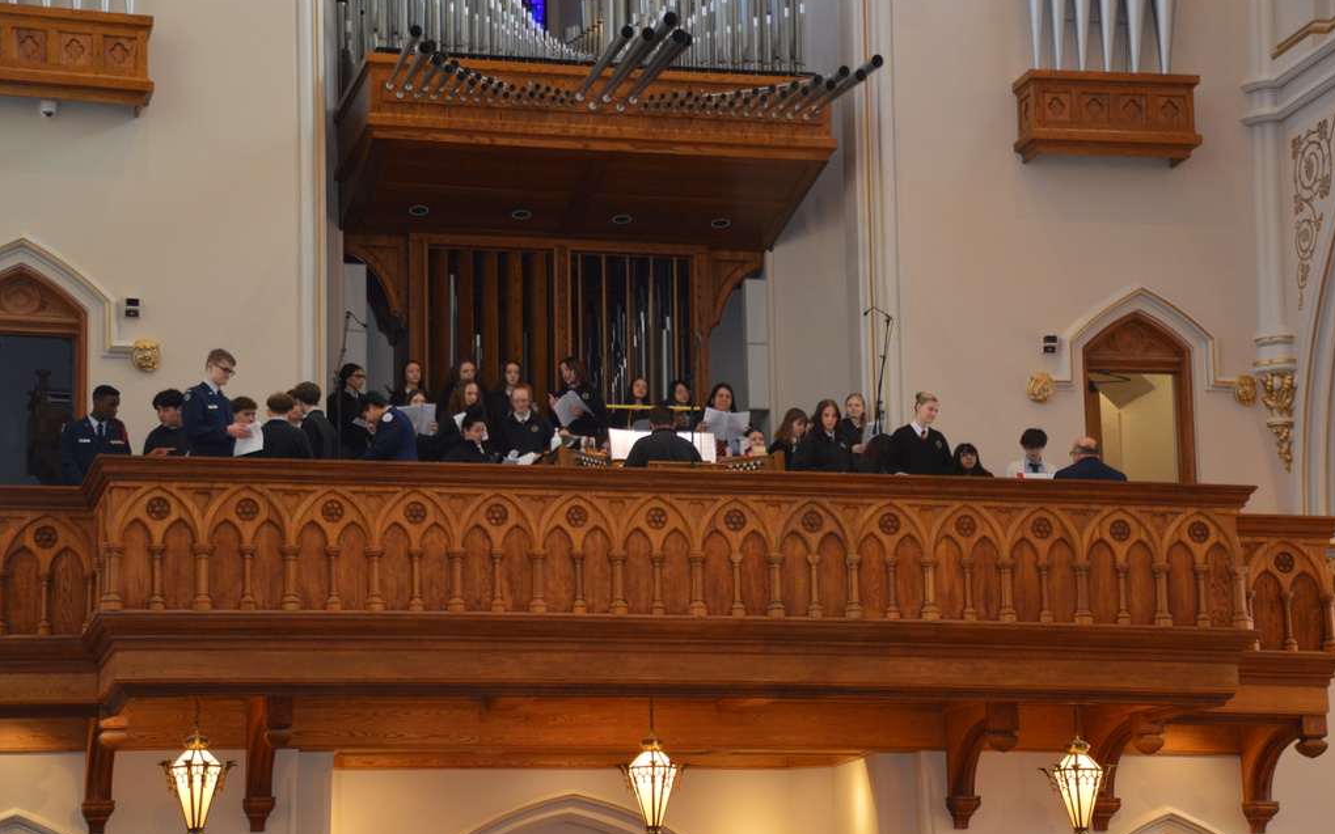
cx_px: 669
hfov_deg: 23.3
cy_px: 438
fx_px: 3238
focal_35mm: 89
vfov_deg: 14.7
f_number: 5
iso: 900
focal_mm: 58
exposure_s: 1/60
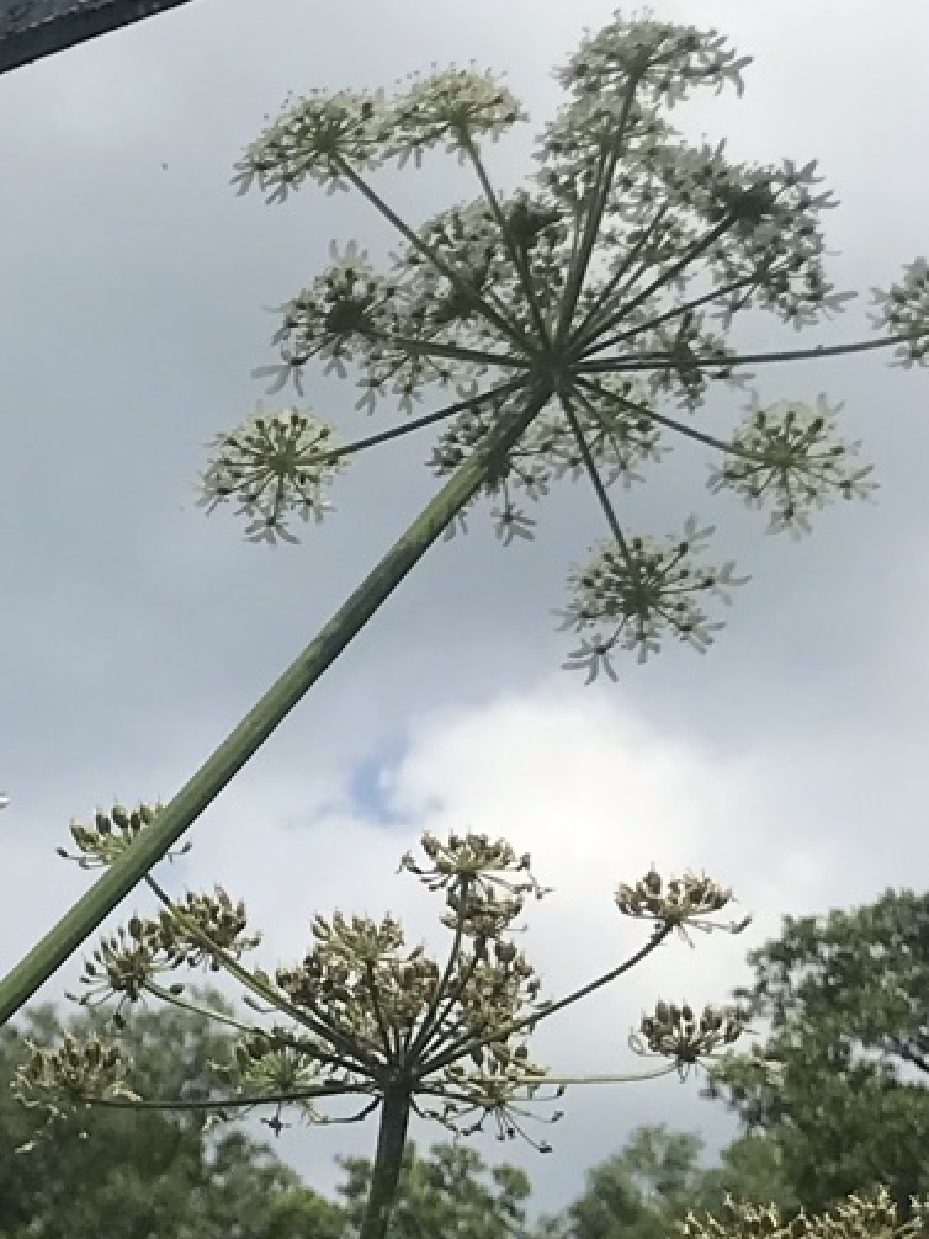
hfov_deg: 11.9
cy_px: 473
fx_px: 4081
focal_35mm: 114
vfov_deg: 17.2
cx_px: -808
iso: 20
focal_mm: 3.99
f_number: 1.8
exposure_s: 1/5051
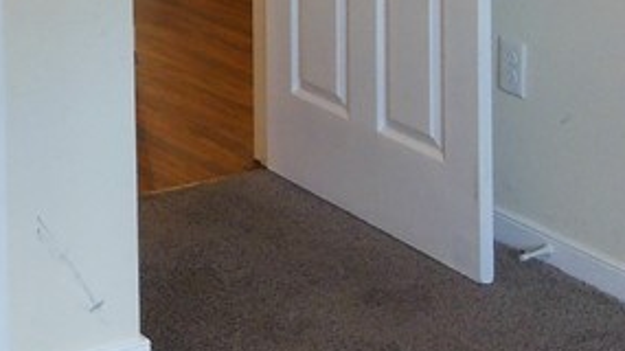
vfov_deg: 11.0
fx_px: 1623
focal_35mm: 98
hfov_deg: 21.0
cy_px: -406
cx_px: -4
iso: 250
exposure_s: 1/30
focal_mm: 4.5
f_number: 3.5
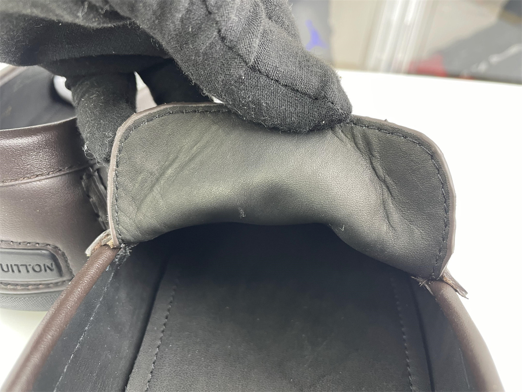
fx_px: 392
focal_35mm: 26
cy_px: 196
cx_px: 261
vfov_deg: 53.1
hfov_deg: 67.3
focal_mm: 4.2
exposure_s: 1/50
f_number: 1.6
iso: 125
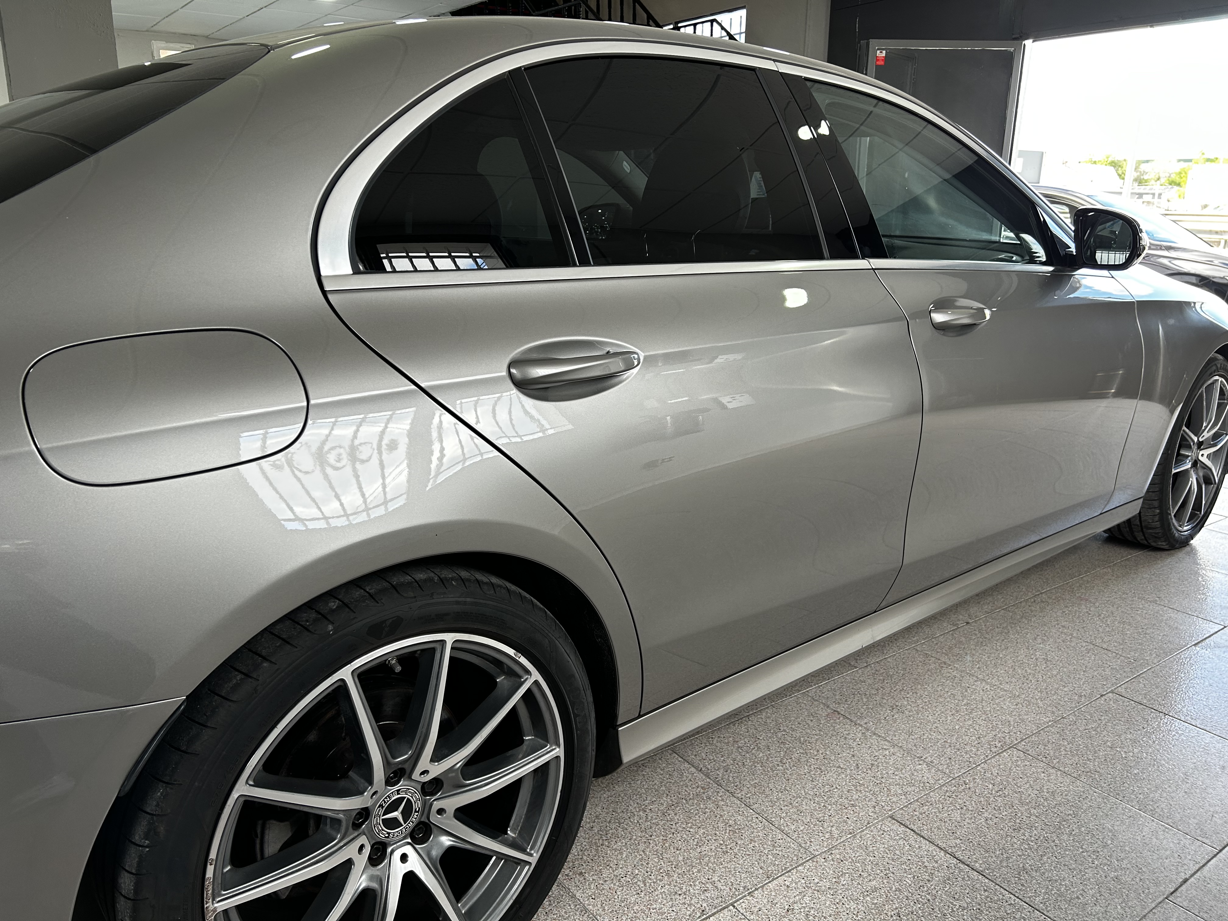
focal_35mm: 26
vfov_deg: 53.1
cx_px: 614
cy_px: 460
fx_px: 922
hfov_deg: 67.3
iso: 64
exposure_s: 1/100
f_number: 1.5
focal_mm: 5.7
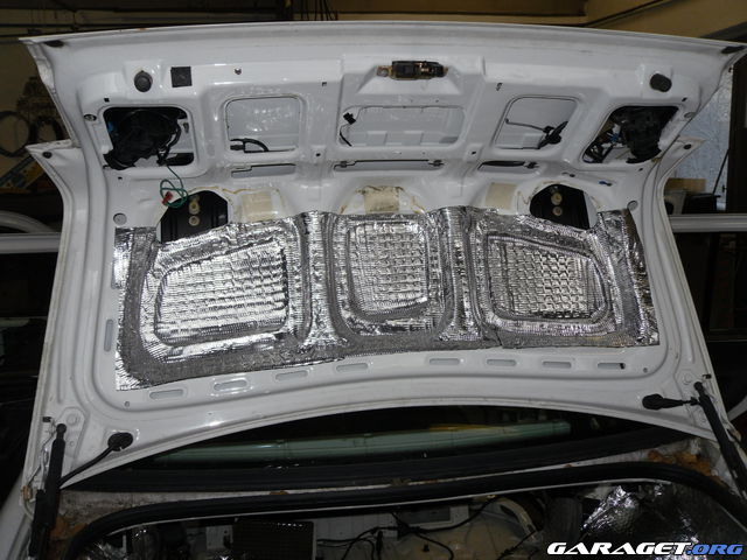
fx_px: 755
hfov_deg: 52.6
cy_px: 280
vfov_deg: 40.7
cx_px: 374
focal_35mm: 35
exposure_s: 1/45
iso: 80
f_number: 3.5
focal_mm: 6.3
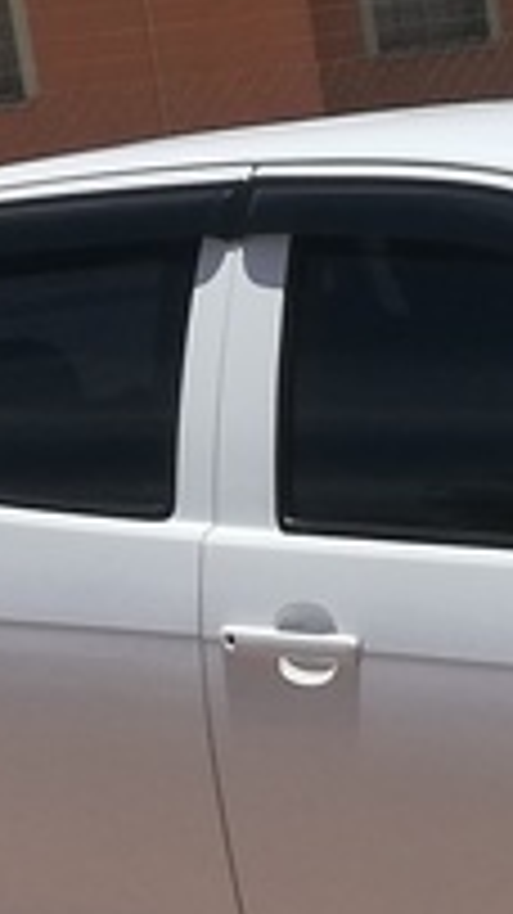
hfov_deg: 7.3
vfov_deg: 12.9
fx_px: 3947
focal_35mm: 163
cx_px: 806
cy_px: 1117
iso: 50
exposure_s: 1/1880
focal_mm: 3.81
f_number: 2.2
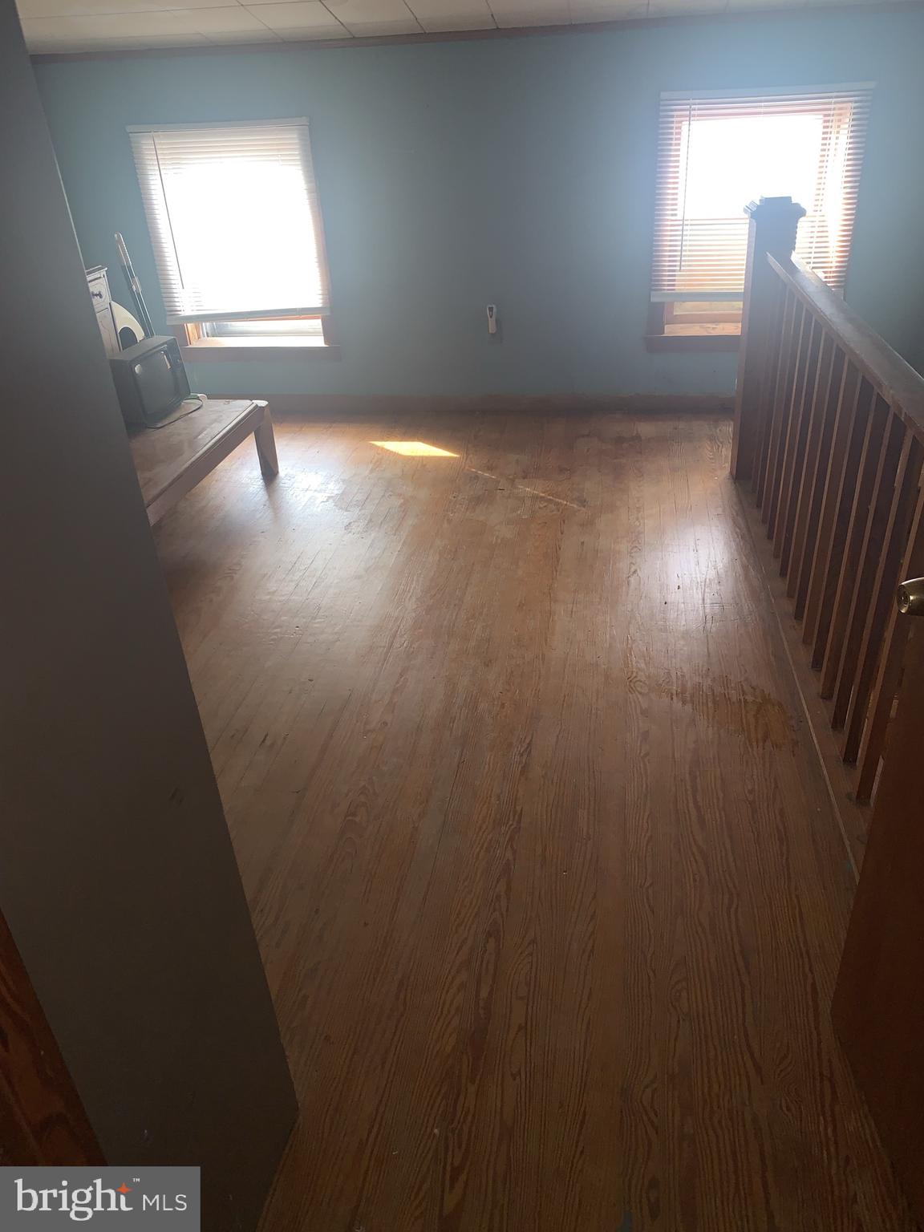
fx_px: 925
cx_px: 462
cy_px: 616
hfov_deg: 53.1
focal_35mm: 26
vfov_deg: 67.3
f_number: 1.8
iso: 25
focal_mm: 4.25
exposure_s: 1/17
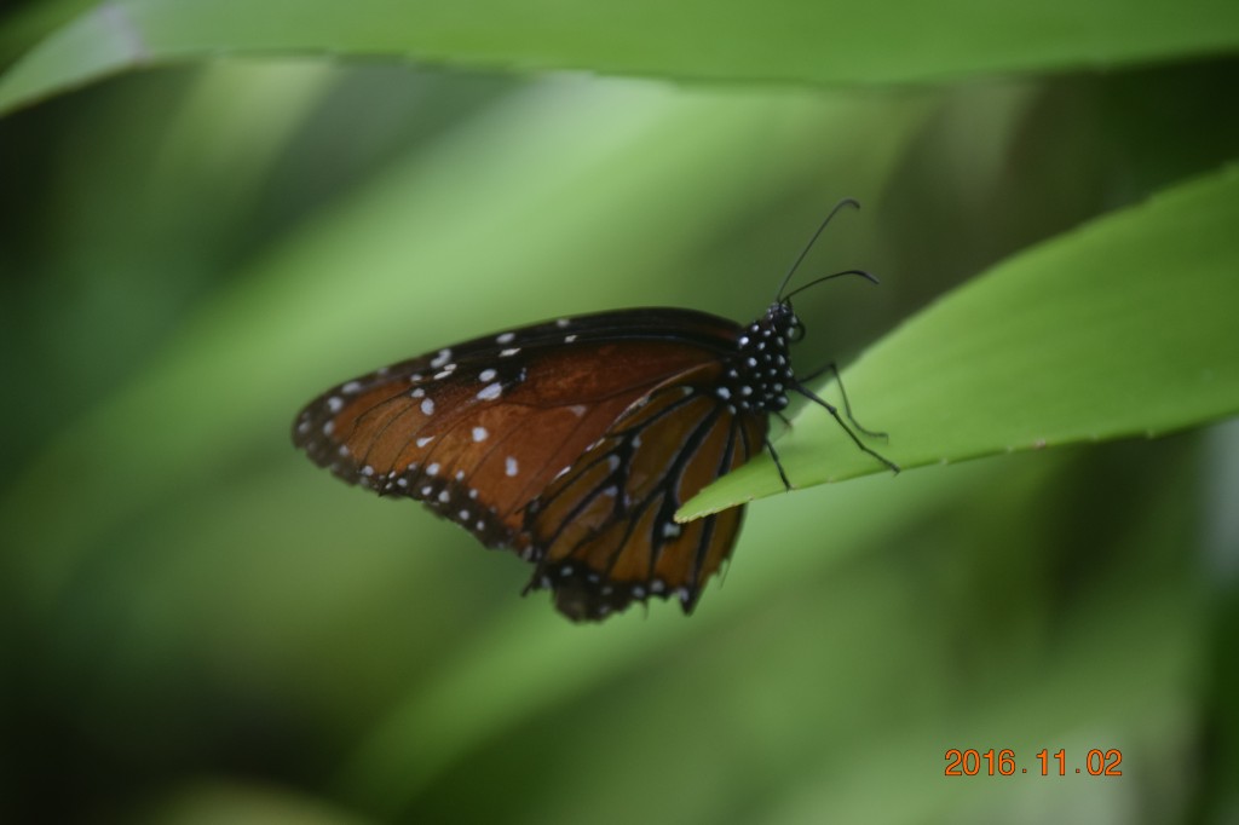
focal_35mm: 248
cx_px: 620
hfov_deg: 8.3
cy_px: 412
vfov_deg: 5.5
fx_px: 8515
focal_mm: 165
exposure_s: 1/1000
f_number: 5.3
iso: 800
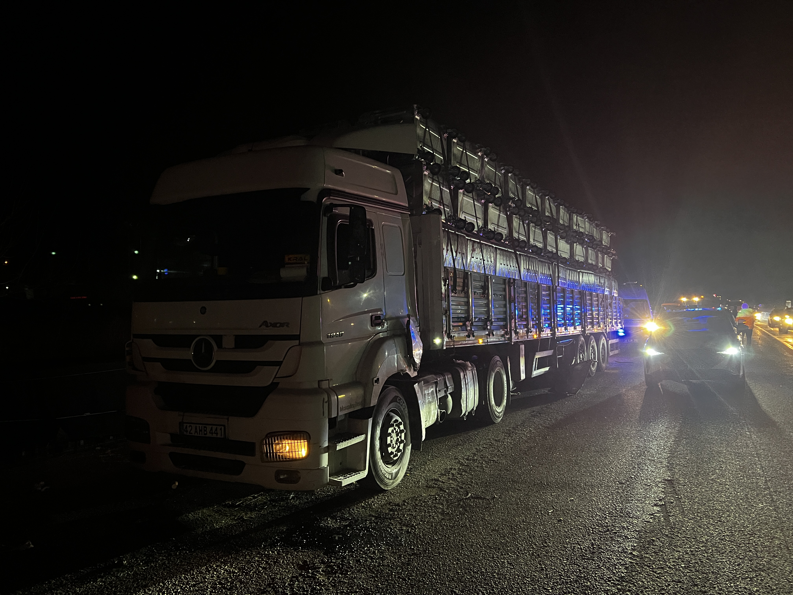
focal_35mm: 26
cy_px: 298
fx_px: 596
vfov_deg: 53.1
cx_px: 396
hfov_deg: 67.3
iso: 640
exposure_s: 1/35
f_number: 1.5
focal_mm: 5.7
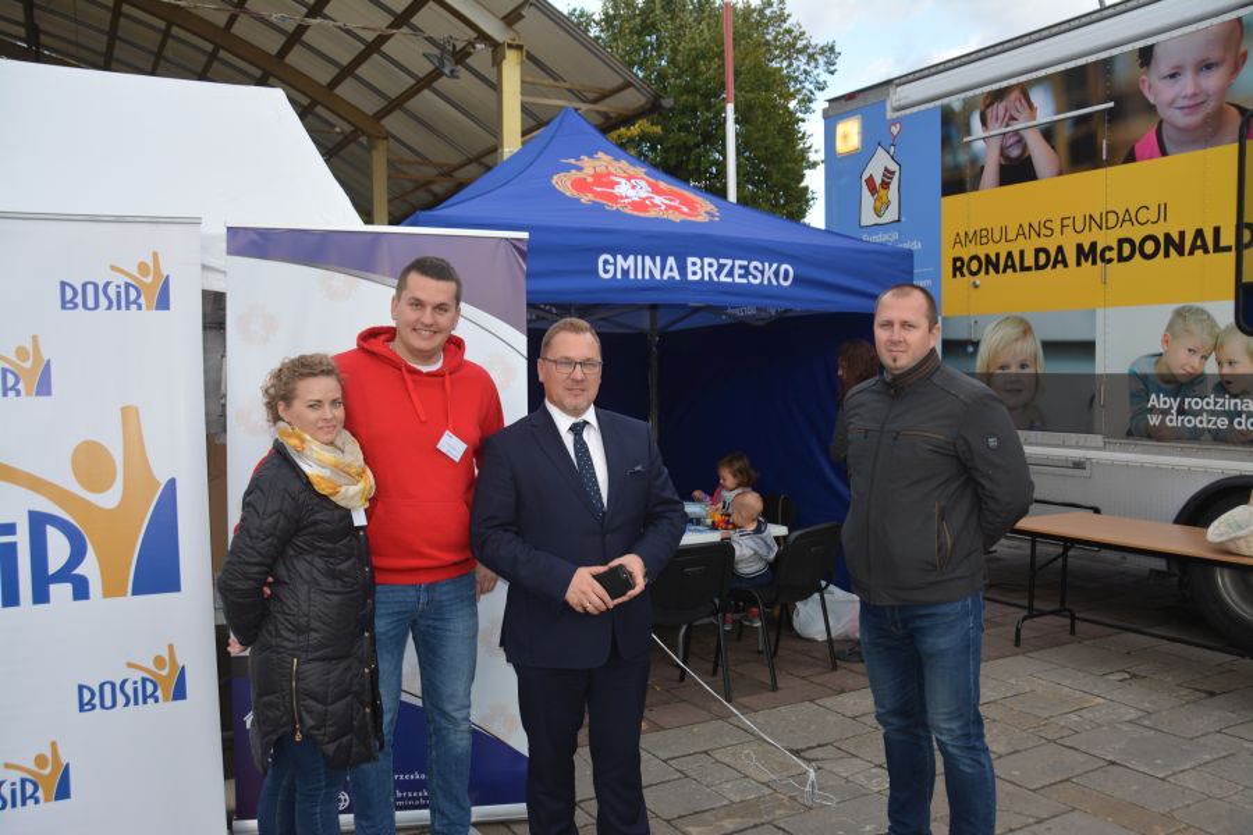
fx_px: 1044
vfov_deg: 43.6
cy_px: 418
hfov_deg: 61.9
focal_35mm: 30
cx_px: 626
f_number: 4.5
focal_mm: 20
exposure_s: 1/200
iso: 100
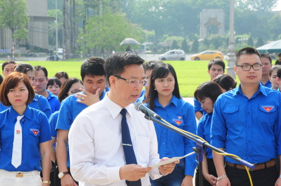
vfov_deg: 8.7
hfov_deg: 13.1
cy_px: 93
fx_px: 1228
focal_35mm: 158
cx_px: 140
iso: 320
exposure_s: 1/125
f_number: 14
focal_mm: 105
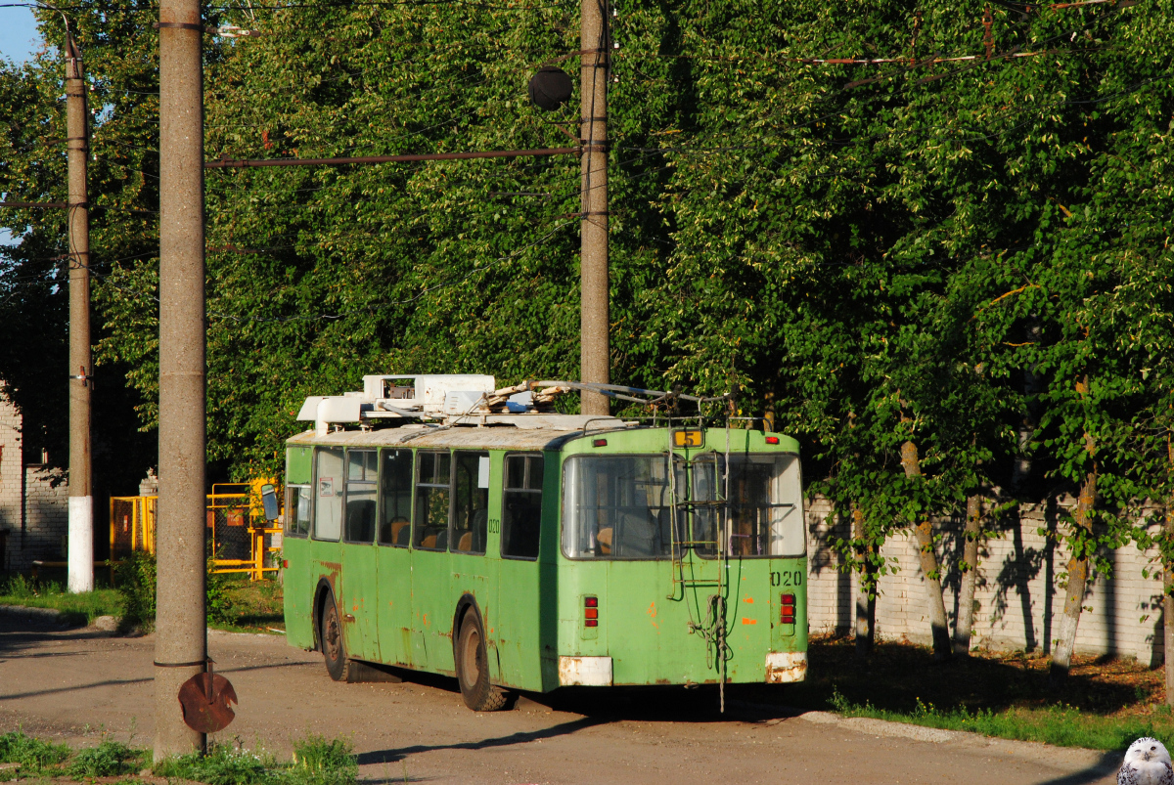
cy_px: 392
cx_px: 587
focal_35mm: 158
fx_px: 5142
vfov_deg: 8.7
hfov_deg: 13.0
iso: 400
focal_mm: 105
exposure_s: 1/200
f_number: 18
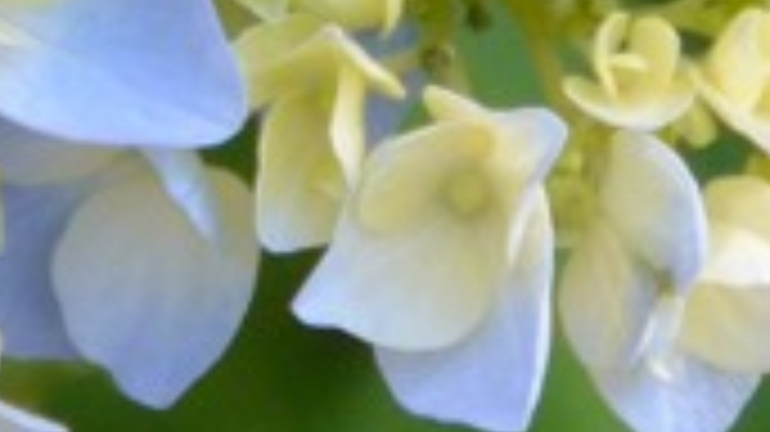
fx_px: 13347
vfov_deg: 1.9
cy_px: -432
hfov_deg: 3.3
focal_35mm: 654
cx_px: 5
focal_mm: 38.8
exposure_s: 1/640
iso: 400
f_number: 5.6
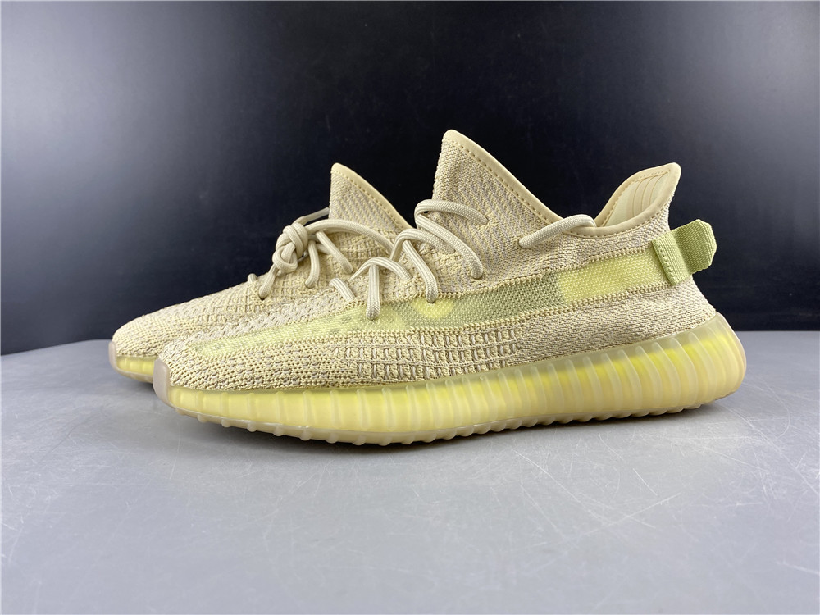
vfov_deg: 53.1
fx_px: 616
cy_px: 308
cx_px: 410
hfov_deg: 67.3
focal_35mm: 26
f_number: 1.8
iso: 64
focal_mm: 4.25
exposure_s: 1/100
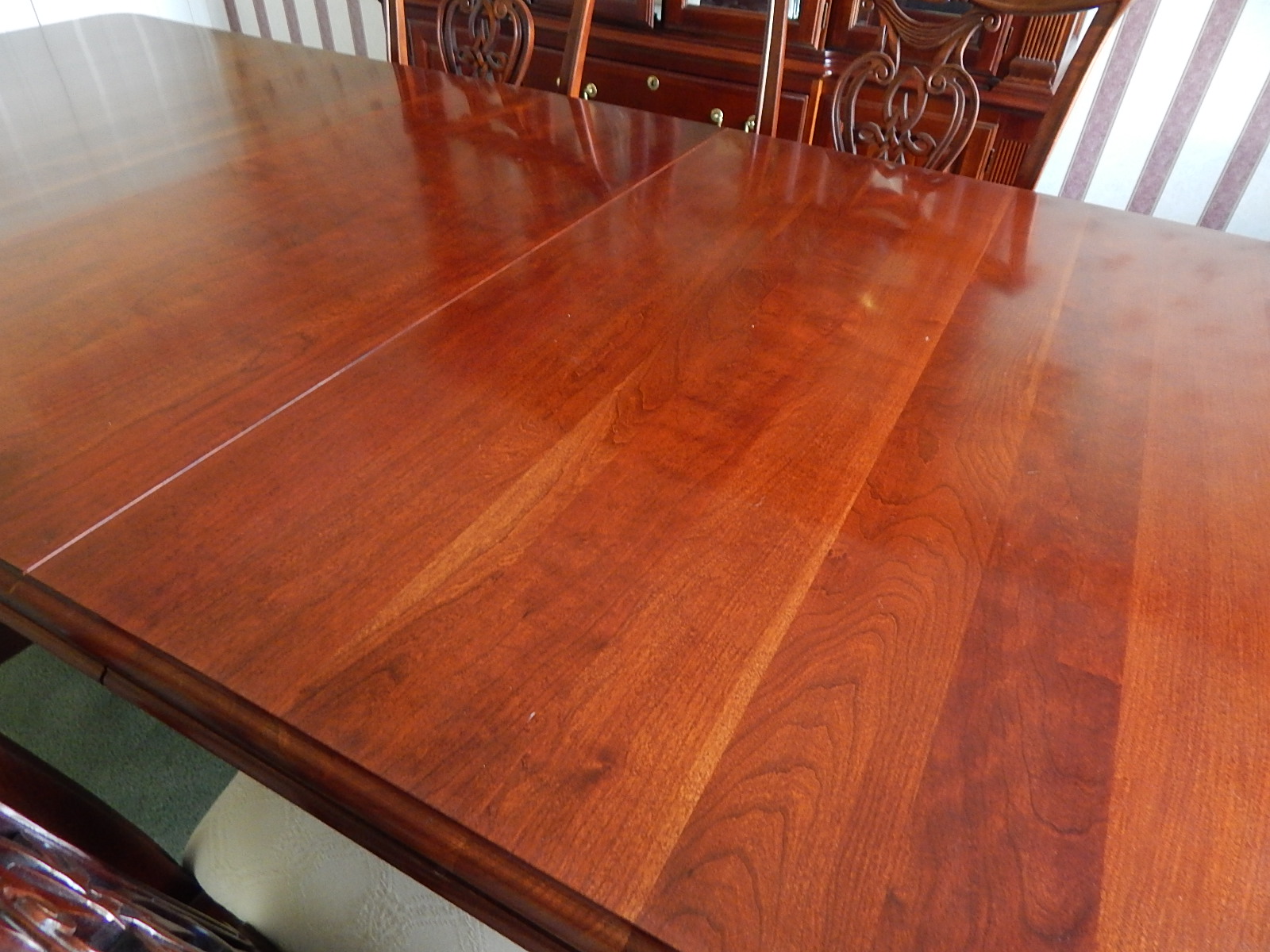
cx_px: 635
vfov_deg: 61.1
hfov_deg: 76.4
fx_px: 807
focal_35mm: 22
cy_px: 476
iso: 400
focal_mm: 4
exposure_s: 1/30
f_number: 3
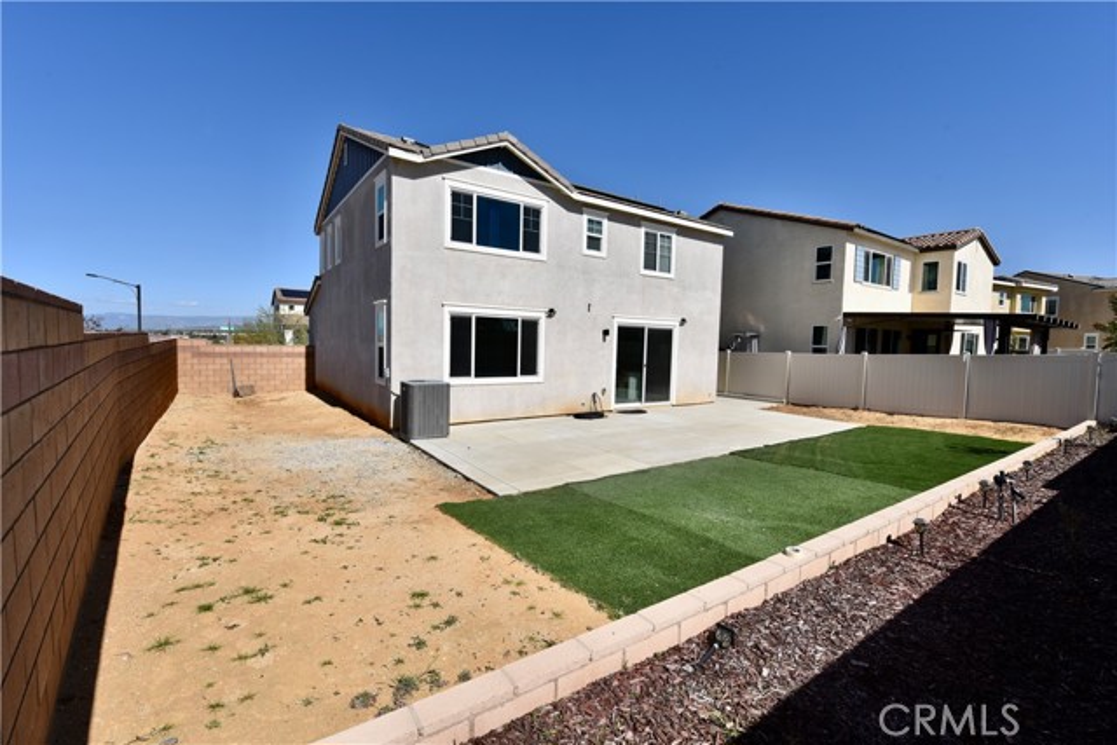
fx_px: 465
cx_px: 558
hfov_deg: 100.4
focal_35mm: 15
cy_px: 372
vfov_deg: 77.4
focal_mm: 15
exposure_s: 1/200
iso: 100
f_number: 13
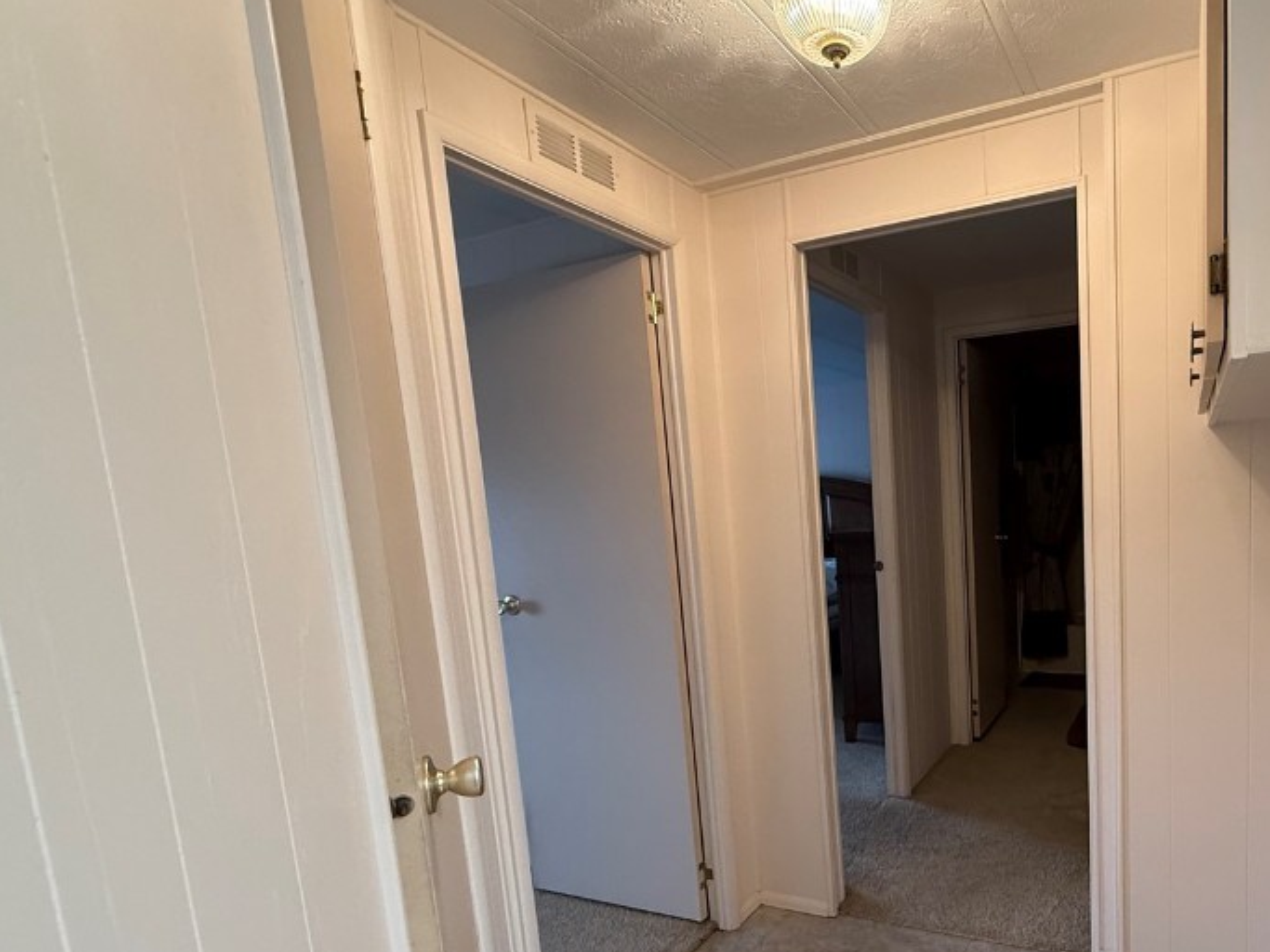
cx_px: 874
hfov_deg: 75.8
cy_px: 593
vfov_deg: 62.6
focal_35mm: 21
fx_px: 770
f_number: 2.2
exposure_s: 1/60
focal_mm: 2.22
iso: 320
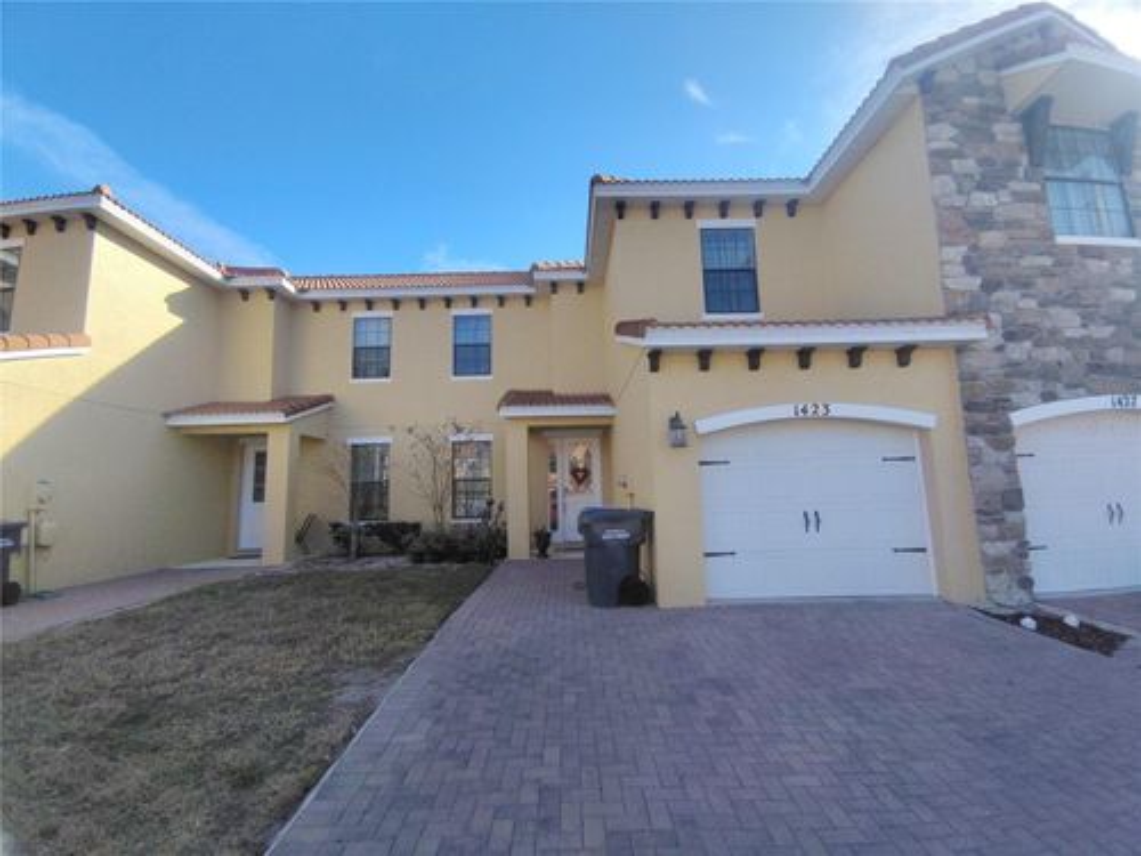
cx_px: 570
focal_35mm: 16
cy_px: 428
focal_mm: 2.13
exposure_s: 1/1379
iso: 101
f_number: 2.2
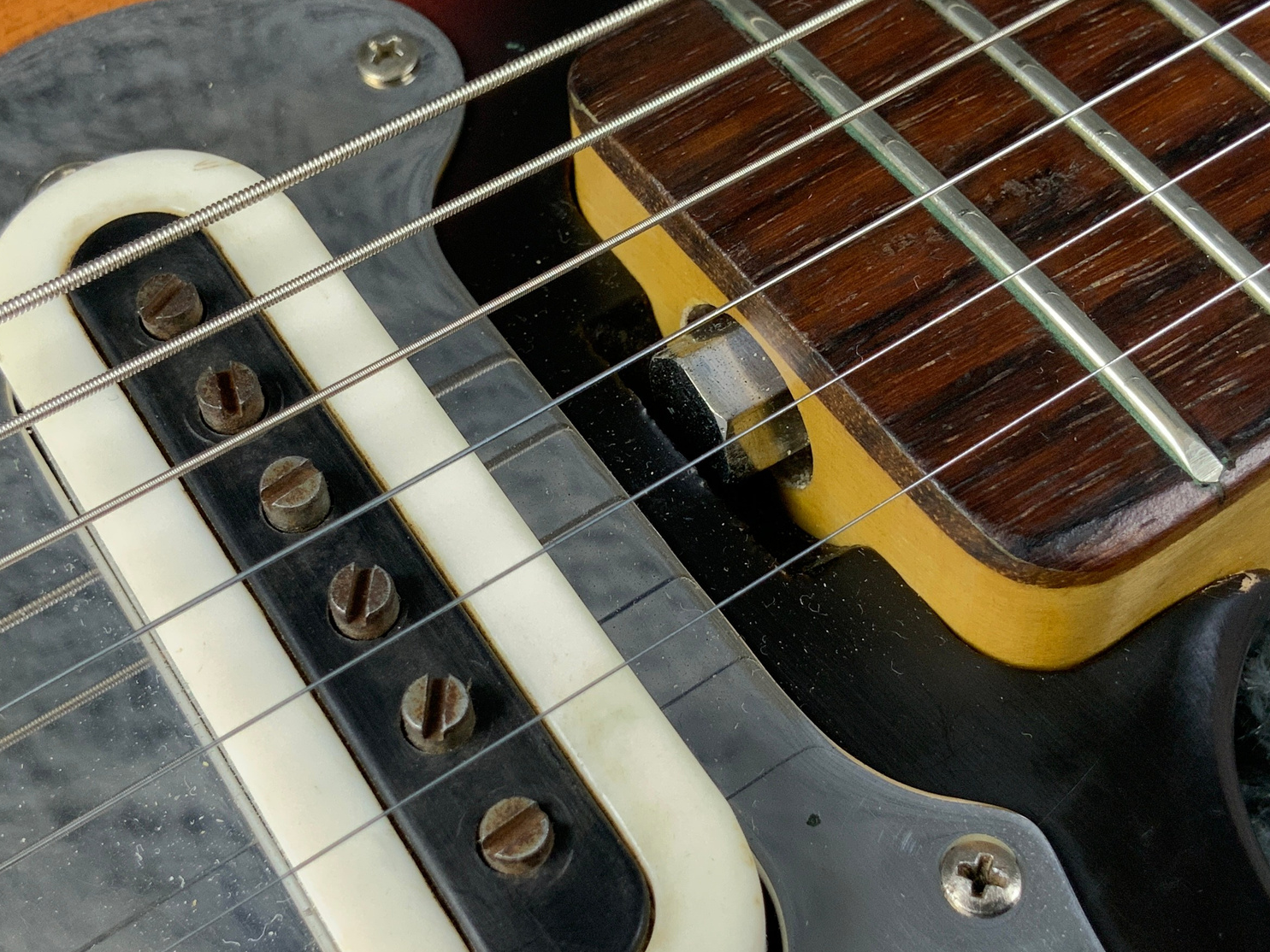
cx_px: 660
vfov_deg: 29.1
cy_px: 506
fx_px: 1835
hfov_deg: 38.2
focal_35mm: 50
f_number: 1.8
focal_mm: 3
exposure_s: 1/50
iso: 80
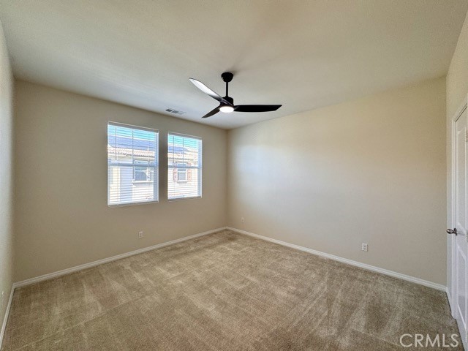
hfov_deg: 102.1
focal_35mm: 14
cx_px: 234
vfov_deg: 85.7
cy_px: 176
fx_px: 189
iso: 80
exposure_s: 1/120
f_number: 2.2
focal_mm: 2.22
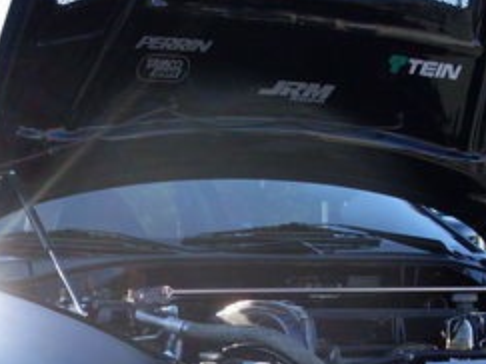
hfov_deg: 19.6
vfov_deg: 14.3
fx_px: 1403
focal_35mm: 100
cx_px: 232
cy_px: 430
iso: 80
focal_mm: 6.3
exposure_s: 1/500
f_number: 2.8
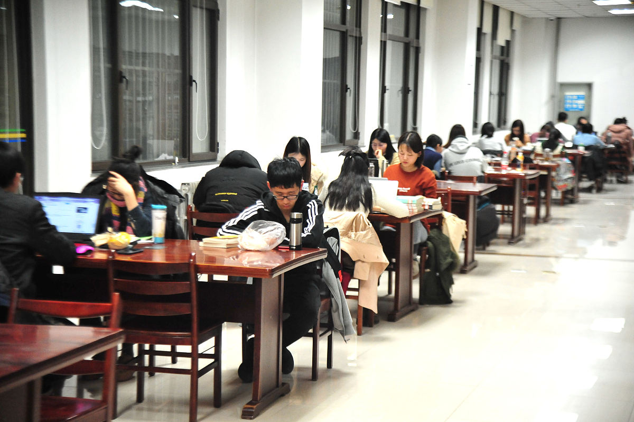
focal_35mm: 82
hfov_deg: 24.8
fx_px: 1443
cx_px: 317
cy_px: 211
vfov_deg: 16.6
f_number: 4
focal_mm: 82
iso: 4000
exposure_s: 1/100
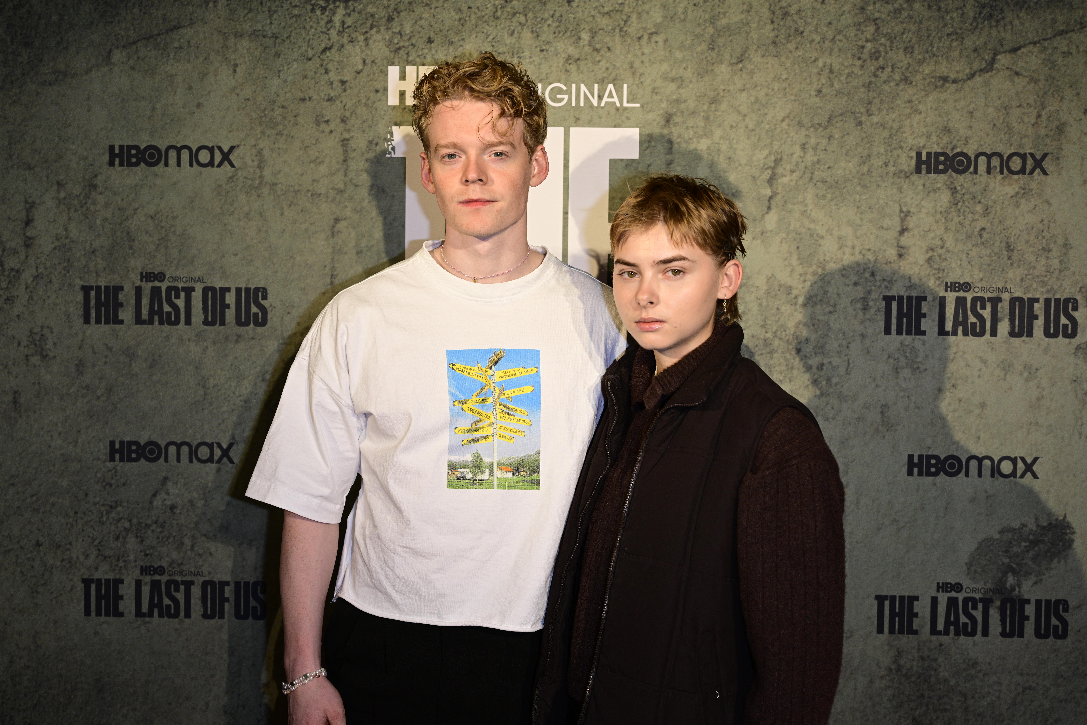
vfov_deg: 34.2
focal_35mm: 39
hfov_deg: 49.6
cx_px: 544
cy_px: 362
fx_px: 1177
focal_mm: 39
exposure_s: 1/250
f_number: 4
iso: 400
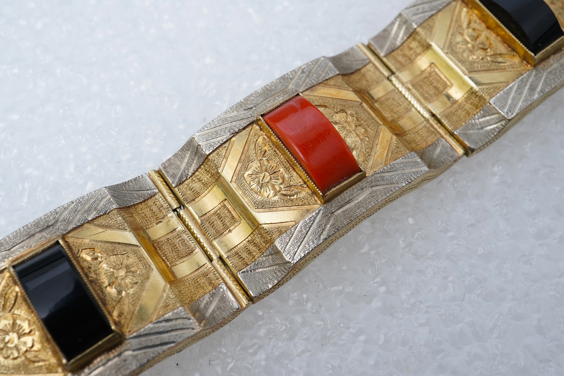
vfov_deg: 29.9
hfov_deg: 43.6
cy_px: 188
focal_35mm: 45
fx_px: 705
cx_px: 282
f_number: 20
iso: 500
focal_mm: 30
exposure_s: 1/125
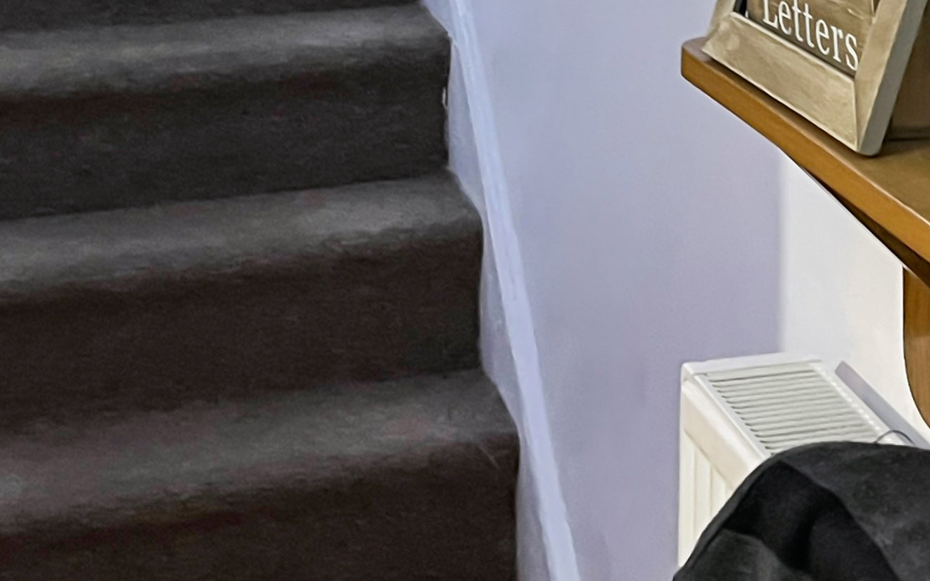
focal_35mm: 85
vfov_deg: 15.2
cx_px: 903
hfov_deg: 23.5
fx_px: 2154
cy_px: 55
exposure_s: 1/34
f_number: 1.6
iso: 640
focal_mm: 5.1
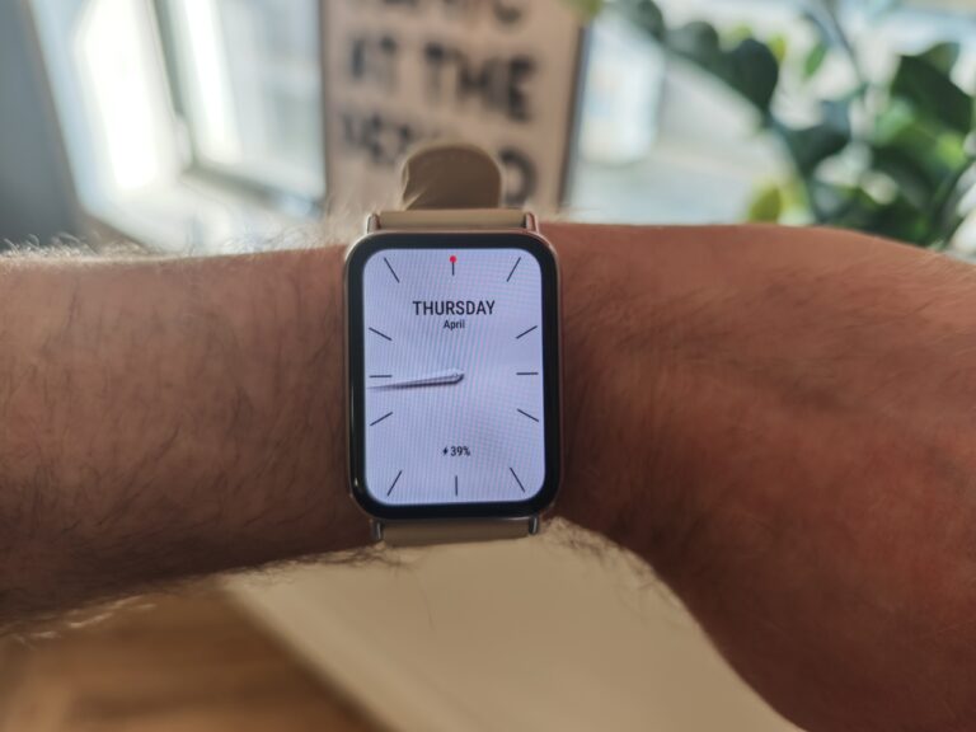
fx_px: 648
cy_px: 366
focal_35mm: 23
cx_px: 488
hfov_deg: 73.9
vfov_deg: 58.9
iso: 100
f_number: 1.62
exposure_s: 1/107
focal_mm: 6.55
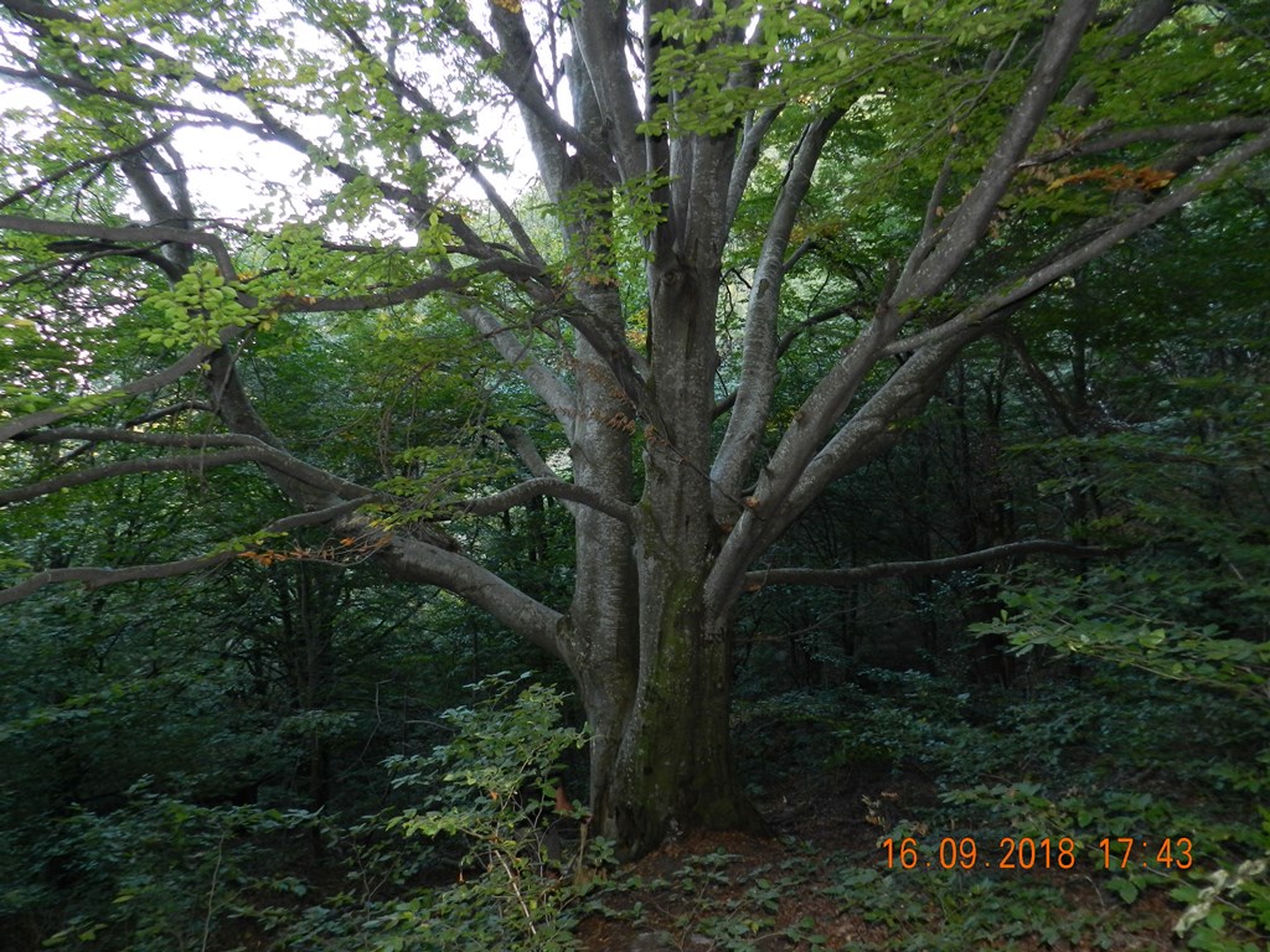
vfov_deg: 58.9
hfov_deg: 73.9
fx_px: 844
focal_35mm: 23
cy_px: 476
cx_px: 635
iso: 400
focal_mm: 4
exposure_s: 1/30
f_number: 3.4
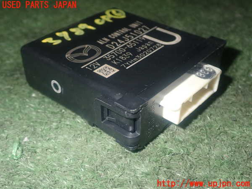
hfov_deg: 40.4
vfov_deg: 30.9
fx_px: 342
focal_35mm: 47
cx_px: 126
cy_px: 94
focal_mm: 8.4
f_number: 9
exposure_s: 1/50
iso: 400
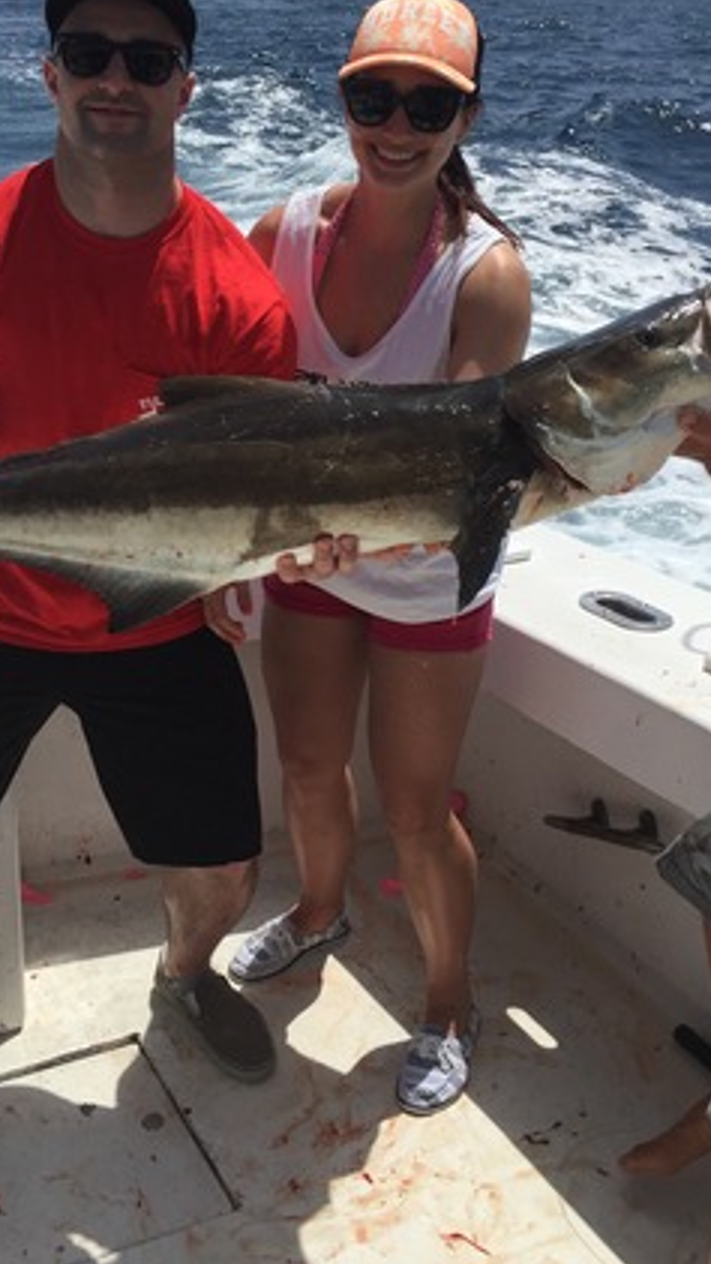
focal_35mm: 40
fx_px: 1340
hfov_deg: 29.4
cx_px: 219
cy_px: 527
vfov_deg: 50.2
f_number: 2.2
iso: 32
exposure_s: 1/3968
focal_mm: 4.15
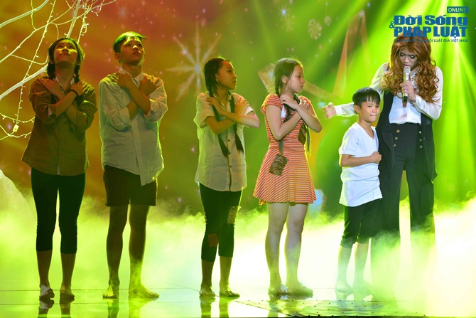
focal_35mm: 125
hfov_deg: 16.4
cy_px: 159
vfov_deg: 11.0
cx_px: 238
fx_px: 1653
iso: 800
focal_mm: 125
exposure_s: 1/200
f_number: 6.3
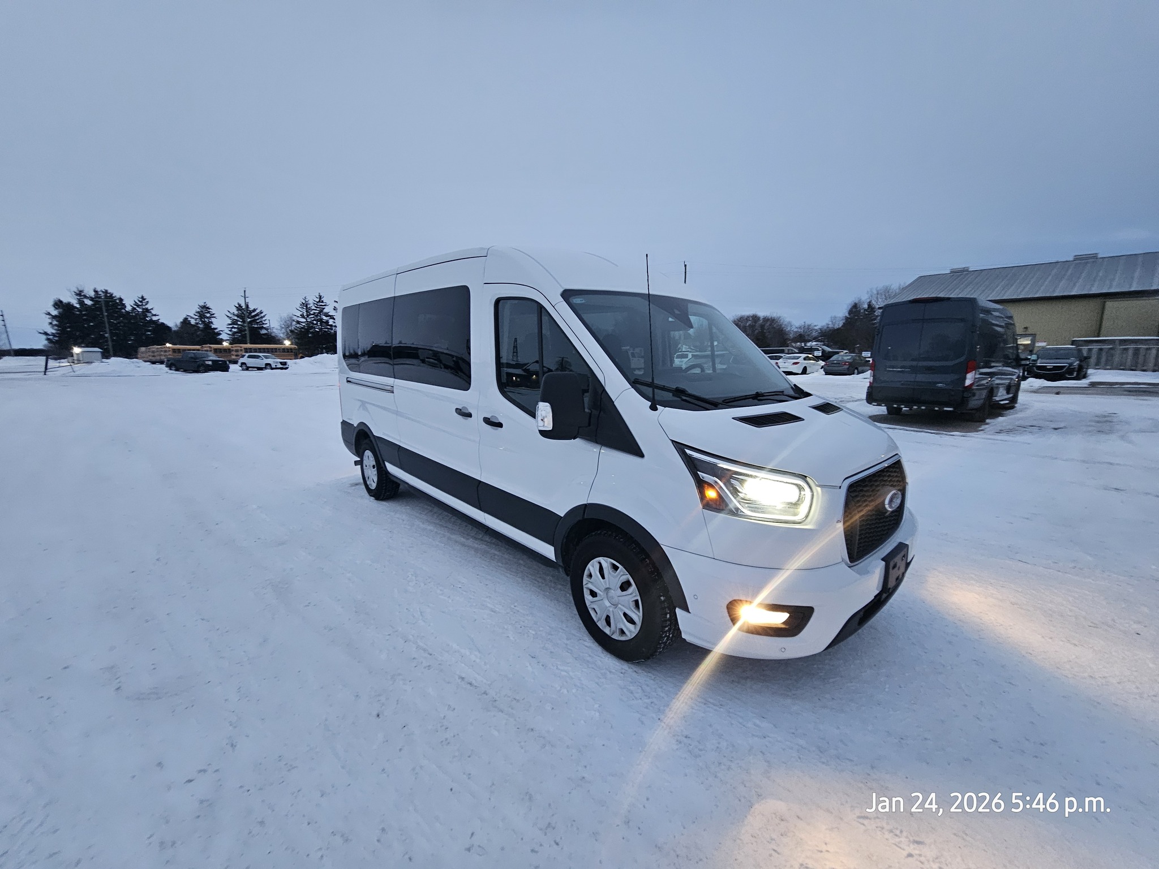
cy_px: 434
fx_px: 435
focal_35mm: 13
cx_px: 580
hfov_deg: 106.2
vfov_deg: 89.9
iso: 500
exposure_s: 1/34.3
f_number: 2.2
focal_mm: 2.2
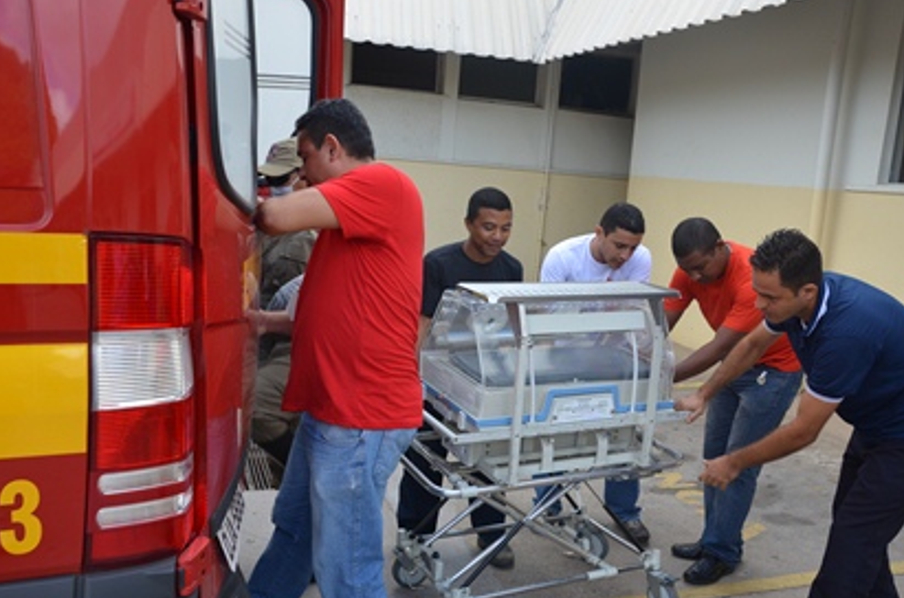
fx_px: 902
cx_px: 414
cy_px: 307
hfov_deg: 53.2
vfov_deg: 36.7
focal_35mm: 36
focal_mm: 22
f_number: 7.1
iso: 250
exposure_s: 1/160
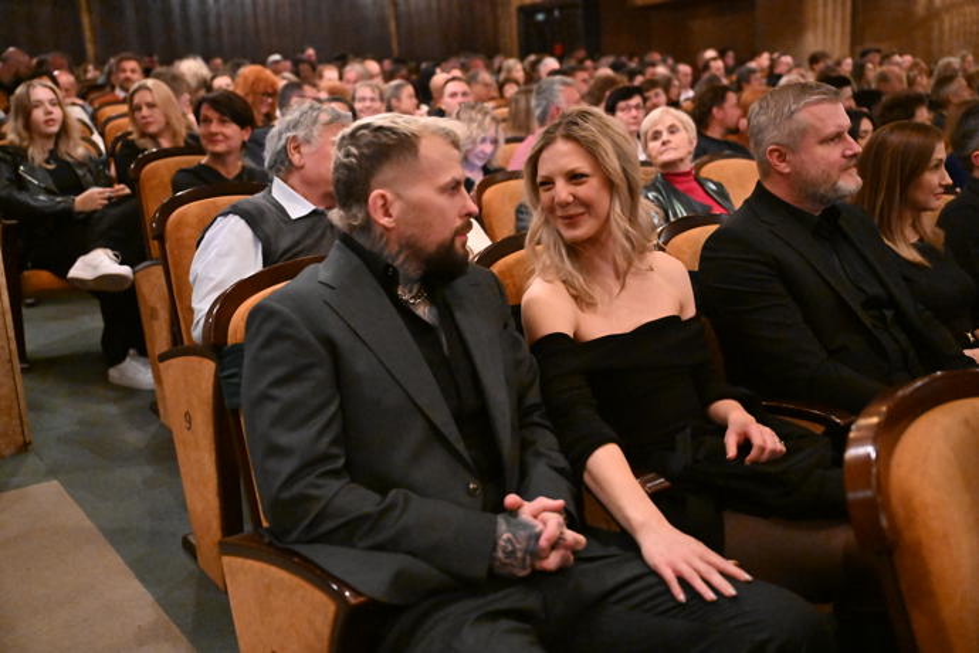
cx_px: 490
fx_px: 952
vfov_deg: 37.9
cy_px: 326
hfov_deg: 54.4
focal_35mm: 35
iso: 20000
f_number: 2.8
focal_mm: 35
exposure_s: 1/80
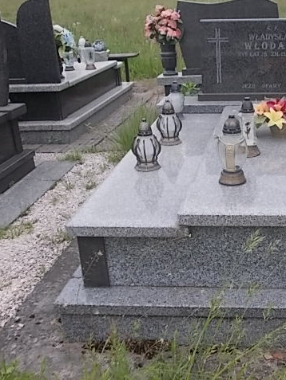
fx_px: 562
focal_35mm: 51
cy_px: 190
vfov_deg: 37.5
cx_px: 252
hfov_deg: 27.6
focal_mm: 5.3
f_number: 3.1
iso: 80
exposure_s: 1/400
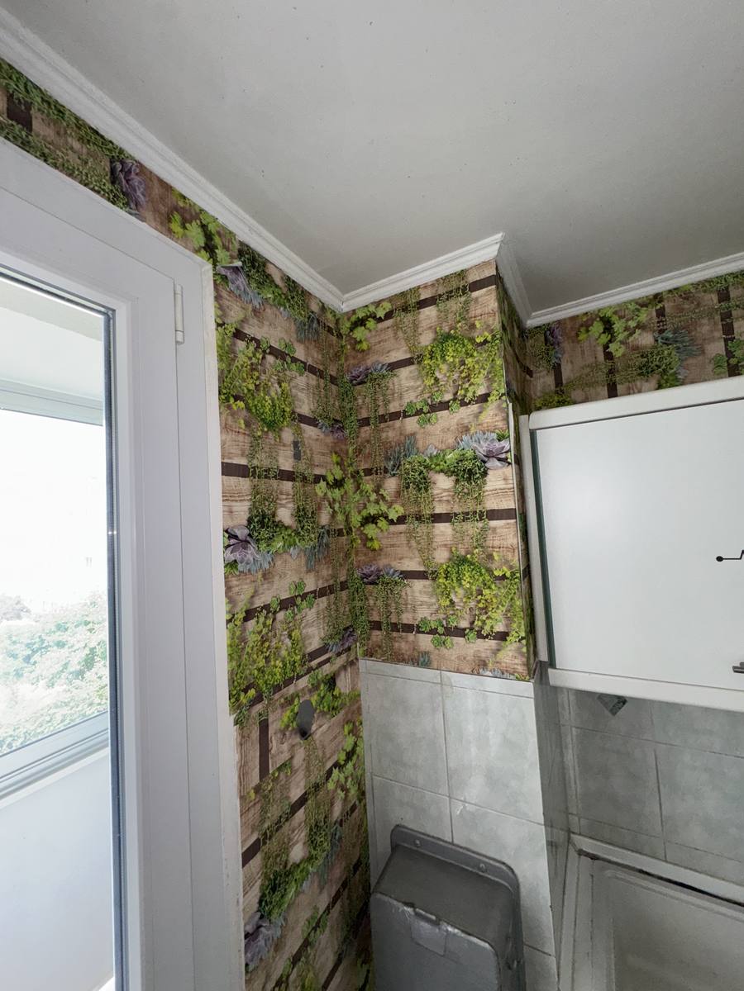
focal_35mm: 14
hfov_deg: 85.7
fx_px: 401
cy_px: 496
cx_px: 372
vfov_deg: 102.1
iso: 100
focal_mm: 2.22
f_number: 2.2
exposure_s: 1/105
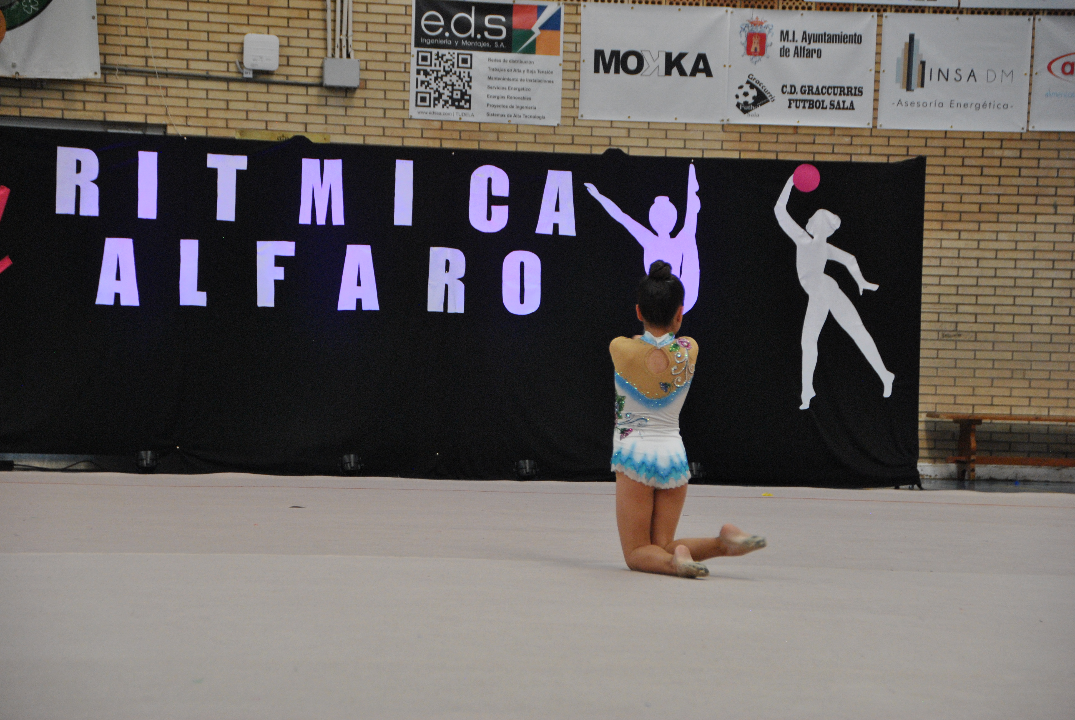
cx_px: 538
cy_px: 360
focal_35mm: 112
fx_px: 3363
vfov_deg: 12.2
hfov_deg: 18.2
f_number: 5.3
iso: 800
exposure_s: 1/200
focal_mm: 75
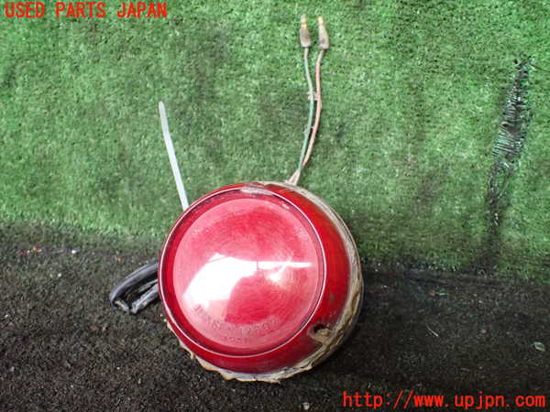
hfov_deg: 60.0
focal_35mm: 30
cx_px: 275
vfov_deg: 46.8
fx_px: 477
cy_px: 206
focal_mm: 5.4
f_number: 2.3
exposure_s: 1/100
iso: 800
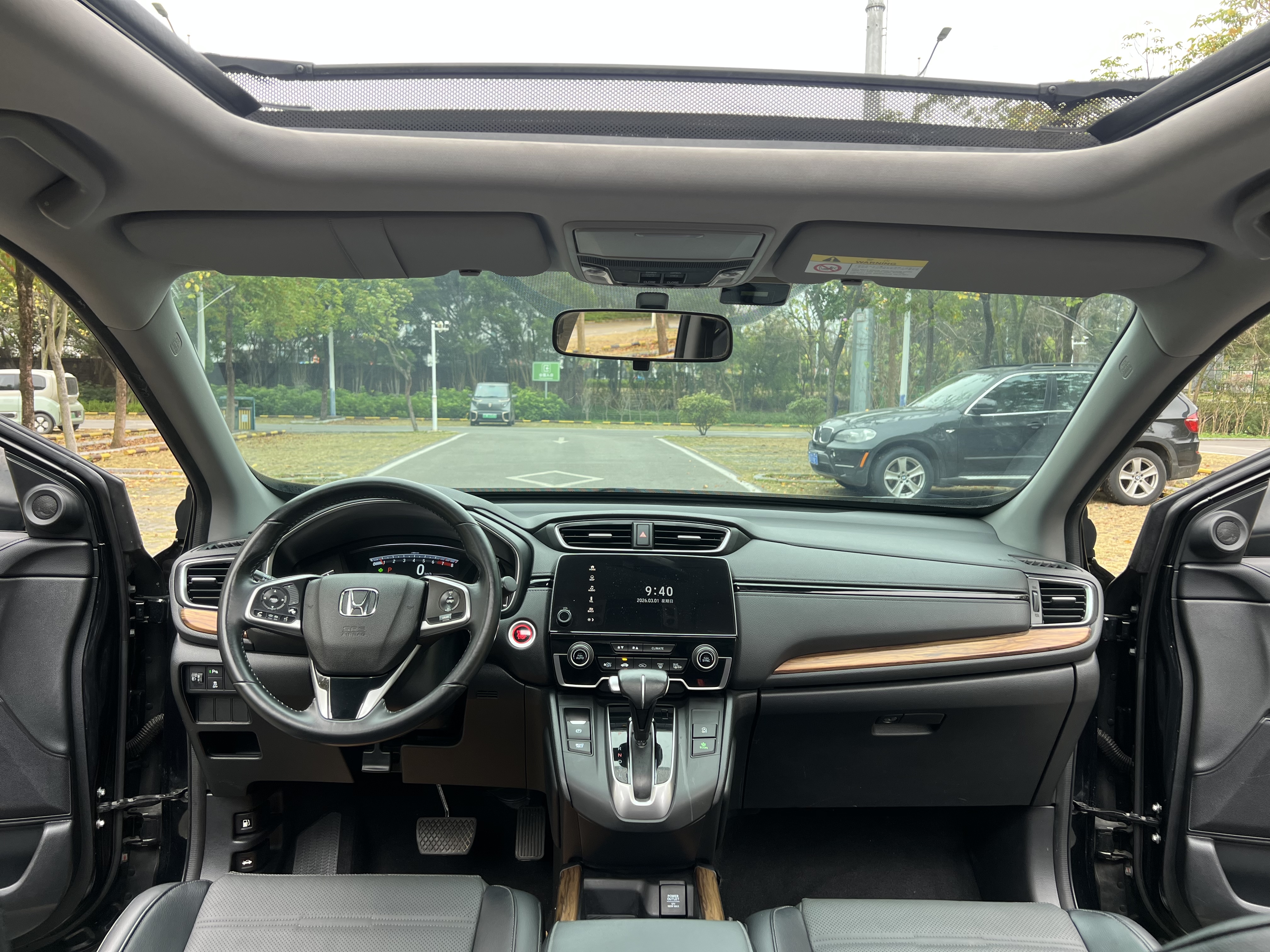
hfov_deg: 67.3
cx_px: 635
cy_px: 476
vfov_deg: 53.1
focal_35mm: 26
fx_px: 954
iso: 50
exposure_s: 1/121
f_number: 1.5
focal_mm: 5.7
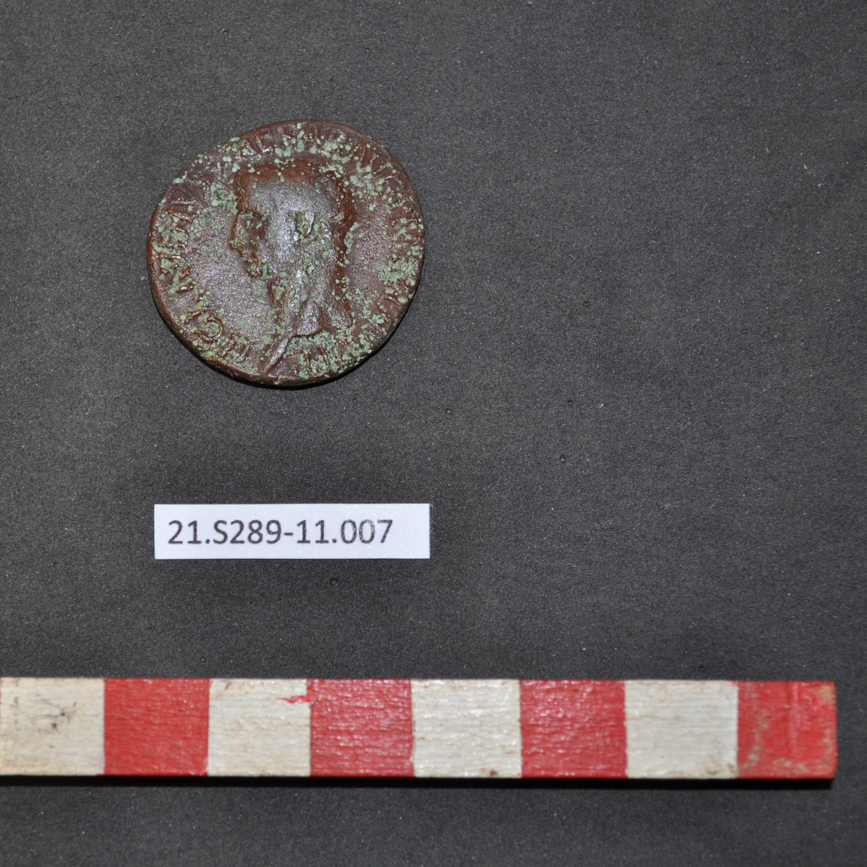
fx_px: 1917
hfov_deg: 25.5
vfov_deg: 25.5
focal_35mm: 68
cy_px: 436
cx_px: 378
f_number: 5
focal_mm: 35
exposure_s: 1/60
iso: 200
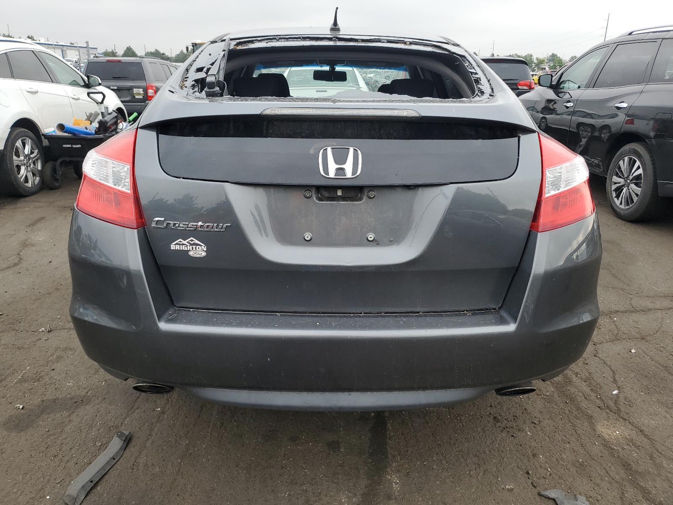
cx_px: 336
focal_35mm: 26
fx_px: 505
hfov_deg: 67.3
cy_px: 252
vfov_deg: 53.1
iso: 50
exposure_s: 1/294
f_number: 1.5
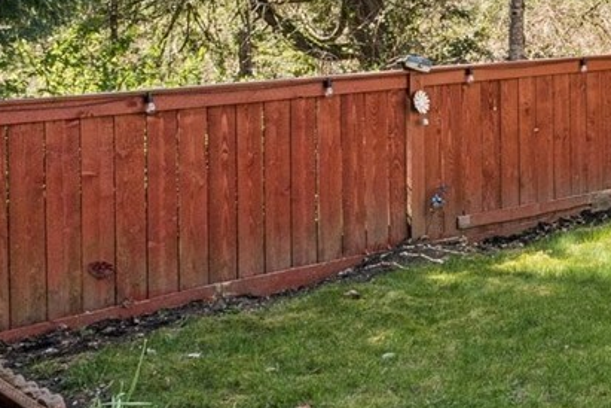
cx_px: 879
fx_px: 1052
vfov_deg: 21.3
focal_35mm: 62
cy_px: 19
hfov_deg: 25.6
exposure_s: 1/60
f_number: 9
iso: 250
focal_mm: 10
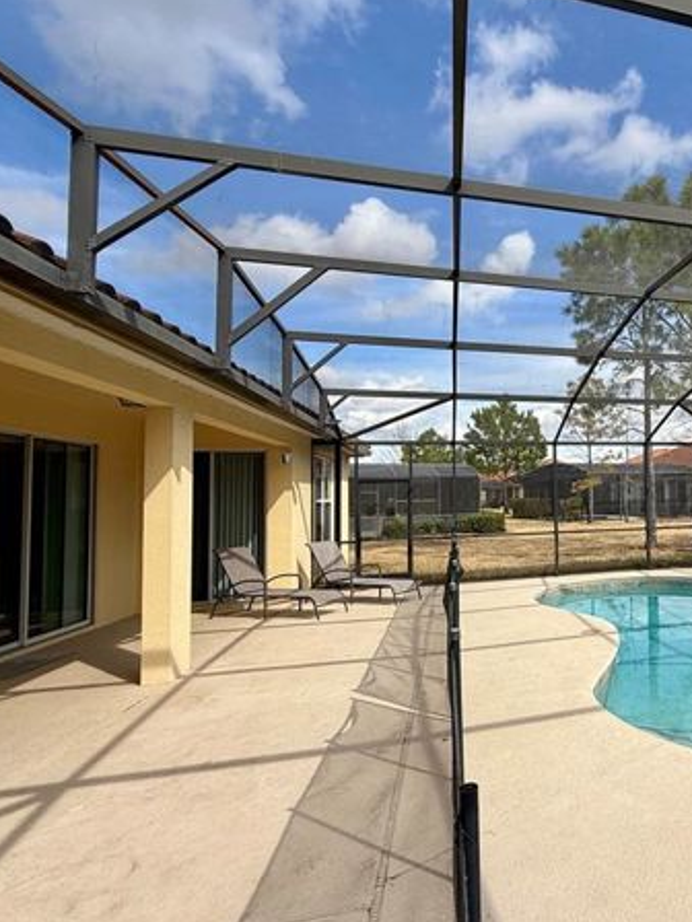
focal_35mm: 22
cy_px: 465
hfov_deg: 52.5
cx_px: 642
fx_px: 586
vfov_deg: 76.4
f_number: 2.2
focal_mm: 2.22
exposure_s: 1/970
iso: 50
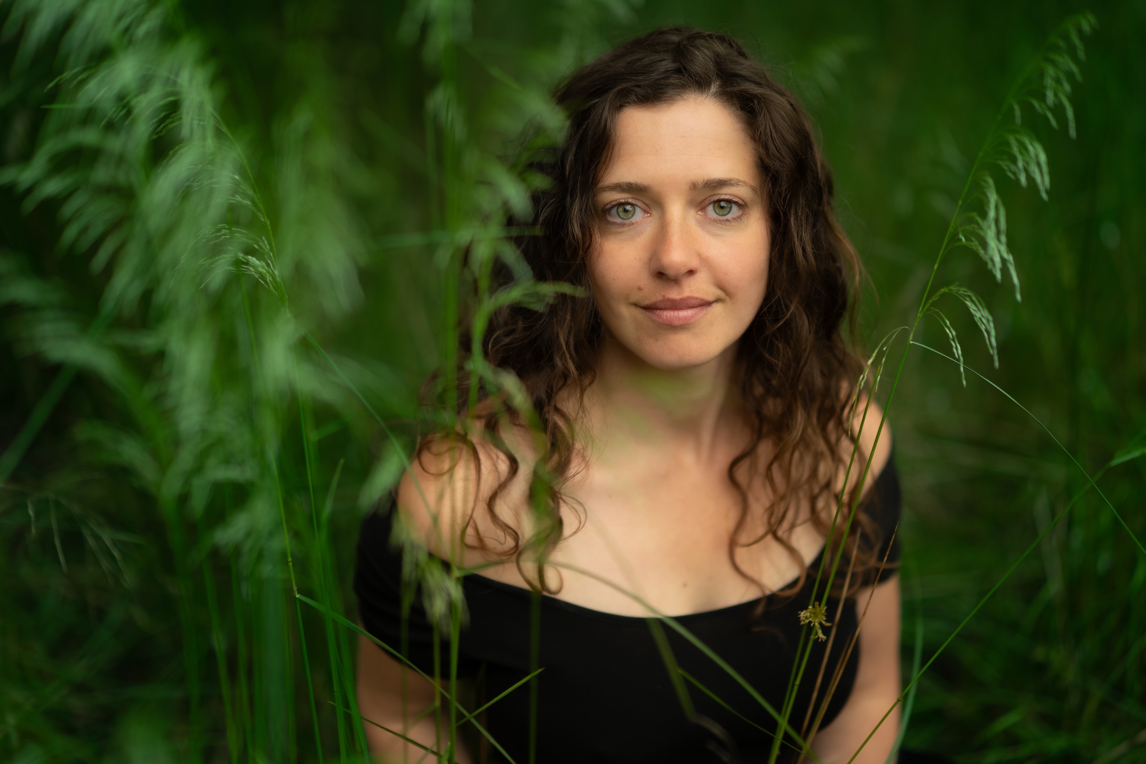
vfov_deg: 27.0
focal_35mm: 50
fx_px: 1592
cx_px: 573
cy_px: 382
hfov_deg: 39.6
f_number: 1.4
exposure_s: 1/100
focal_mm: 50
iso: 125
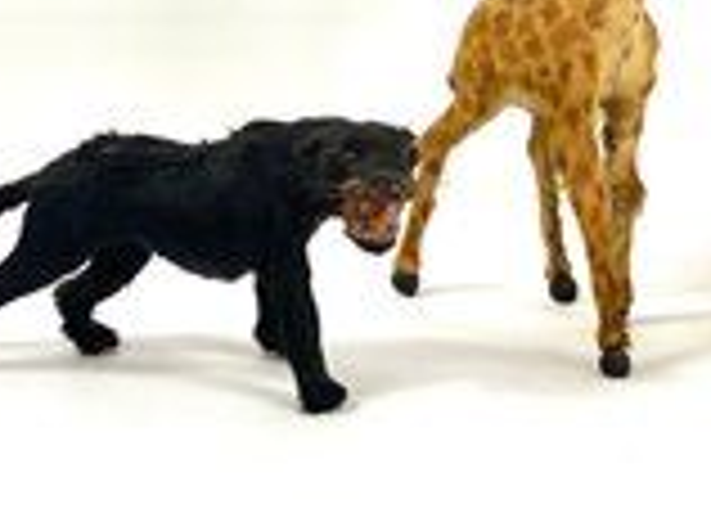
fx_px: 2317
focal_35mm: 113
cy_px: 70
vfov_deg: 13.0
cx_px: 556
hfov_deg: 17.3
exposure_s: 1/120
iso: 20
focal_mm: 6
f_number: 2
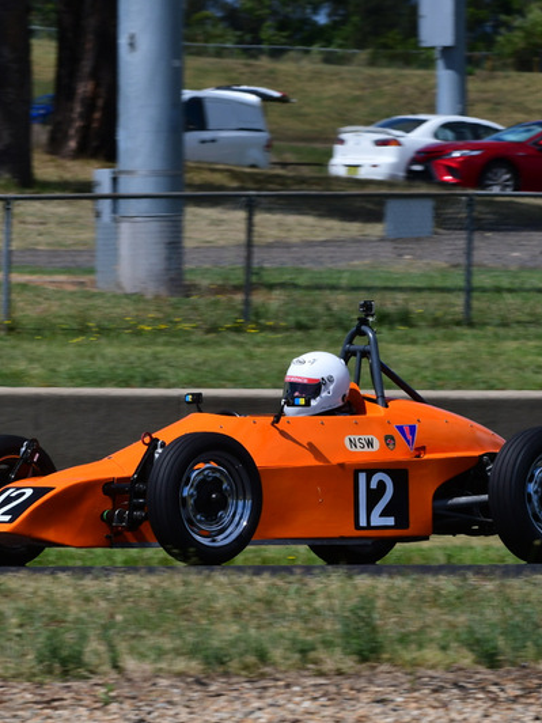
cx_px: 130
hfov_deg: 3.4
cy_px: 362
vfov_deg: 4.6
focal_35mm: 434
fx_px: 9060
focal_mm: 200
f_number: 13
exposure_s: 1/640
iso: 250
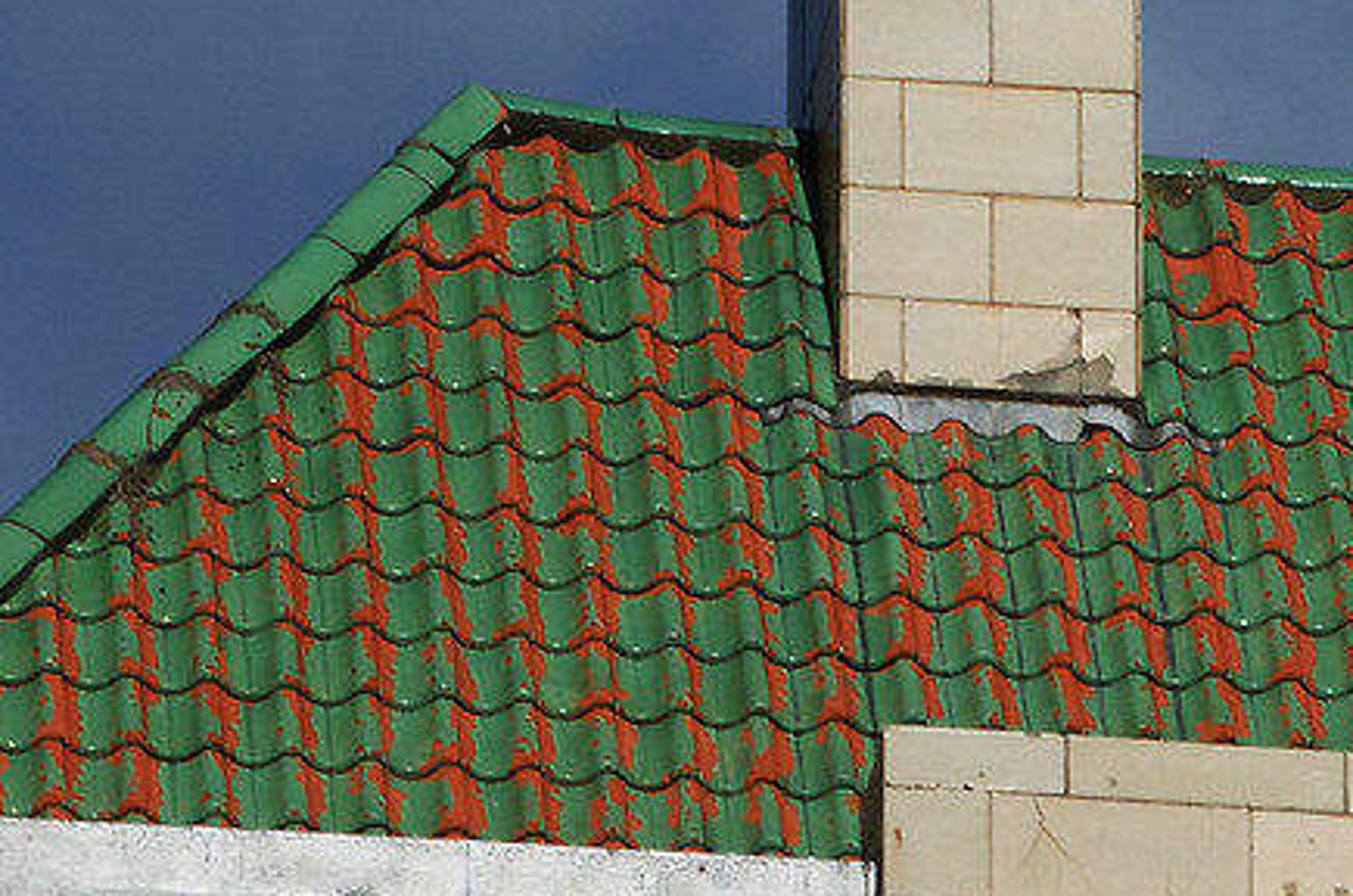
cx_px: 2090
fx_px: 12413
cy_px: 1962
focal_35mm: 331
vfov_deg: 4.1
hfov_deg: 6.2
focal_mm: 40
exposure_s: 1/400
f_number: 8
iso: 160
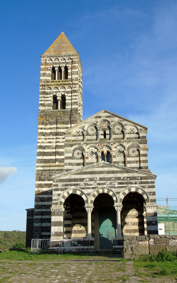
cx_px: 92
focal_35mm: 43
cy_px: 141
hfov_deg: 29.9
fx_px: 332
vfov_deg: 46.2
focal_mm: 7.1
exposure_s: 1/640
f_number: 3.9
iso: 80
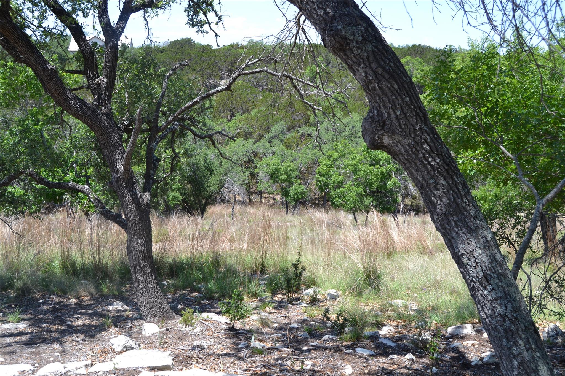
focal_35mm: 33
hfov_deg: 57.2
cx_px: 282
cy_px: 188
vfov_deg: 40.0
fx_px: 518
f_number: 6.3
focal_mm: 22
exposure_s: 1/160
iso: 100
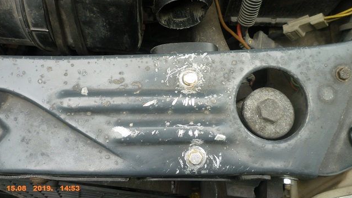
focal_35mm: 32
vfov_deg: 36.3
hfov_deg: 61.0
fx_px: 299
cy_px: 67
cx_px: 176
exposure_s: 1/100
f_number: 3.3
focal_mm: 5.2
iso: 80
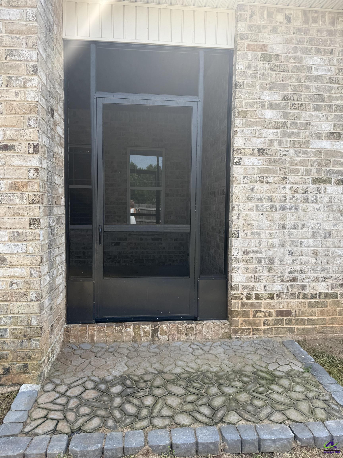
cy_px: 229
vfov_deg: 71.6
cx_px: 172
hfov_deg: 56.8
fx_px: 317
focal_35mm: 24
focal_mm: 6.76
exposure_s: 1/1314
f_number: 1.78
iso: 80
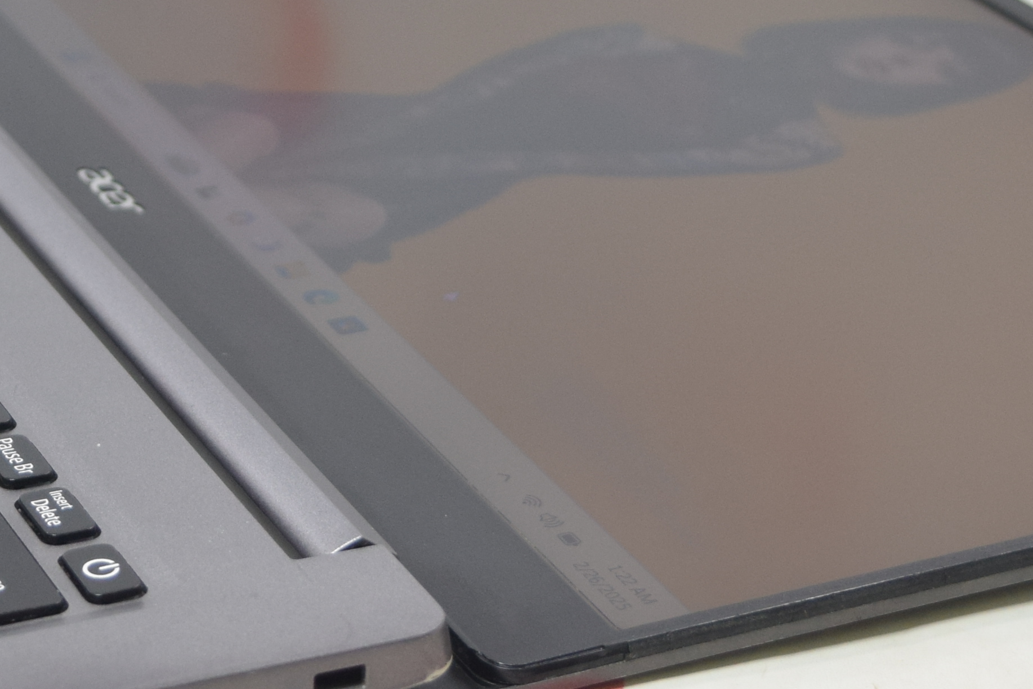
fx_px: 3518
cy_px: 70
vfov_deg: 11.1
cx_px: 86
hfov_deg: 16.5
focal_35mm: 123
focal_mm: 25
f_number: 4.5
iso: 400
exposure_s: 1/80
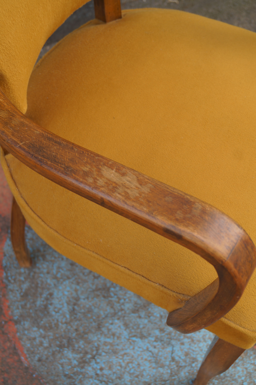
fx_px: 556
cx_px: 128
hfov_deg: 25.9
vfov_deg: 38.2
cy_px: 192
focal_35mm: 52
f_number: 5.6
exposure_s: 1/80
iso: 100
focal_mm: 35
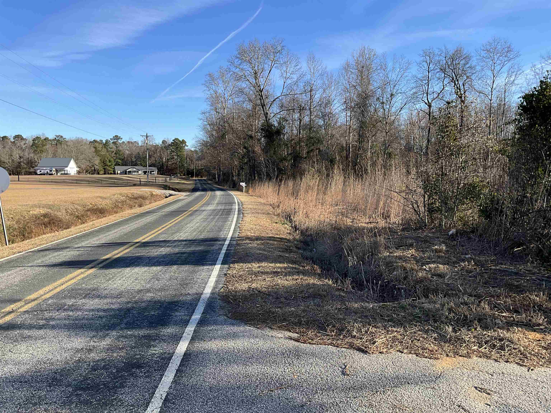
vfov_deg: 48.2
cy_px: 206
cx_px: 276
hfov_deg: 61.7
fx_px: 462
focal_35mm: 29
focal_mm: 3
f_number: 1.8
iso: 25
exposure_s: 1/944
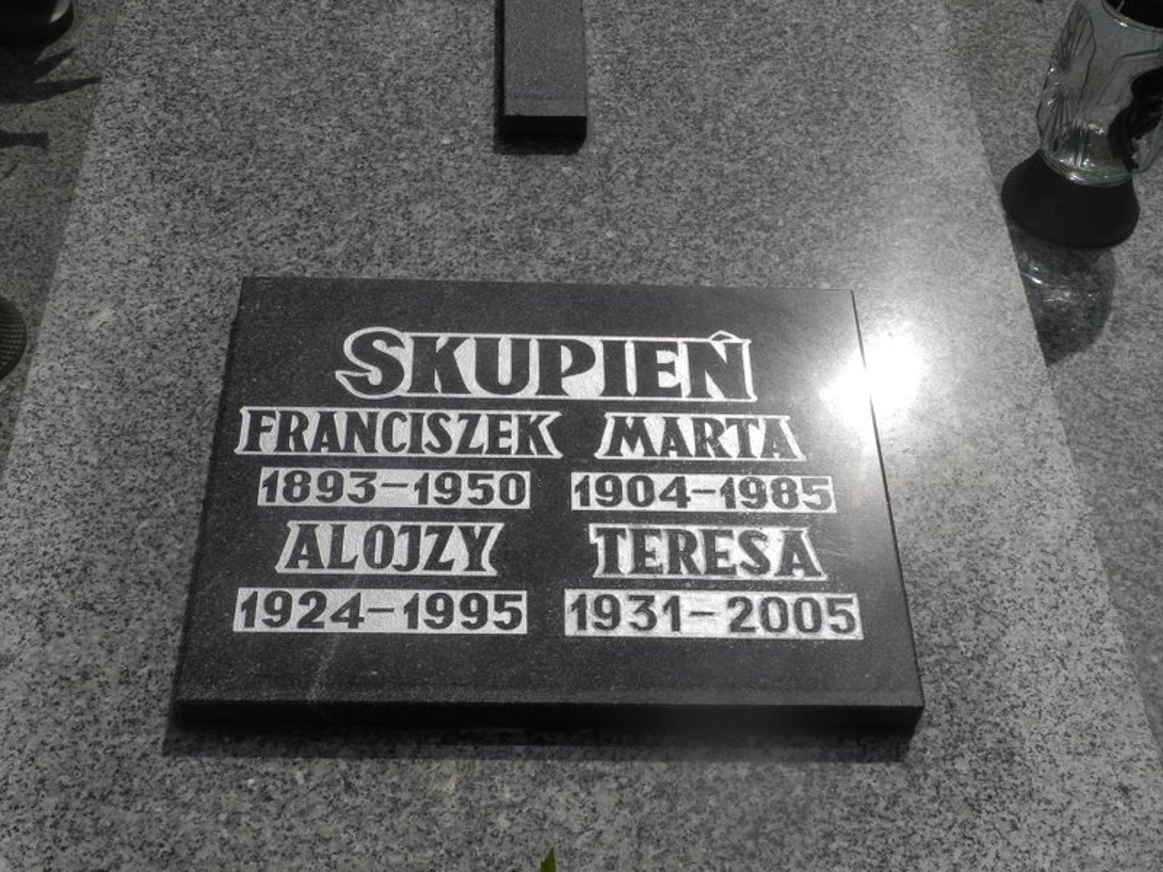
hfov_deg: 42.1
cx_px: 582
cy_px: 436
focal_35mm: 45
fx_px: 1512
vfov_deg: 32.2
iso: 100
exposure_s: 1/1600
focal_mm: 9.7
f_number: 6.3
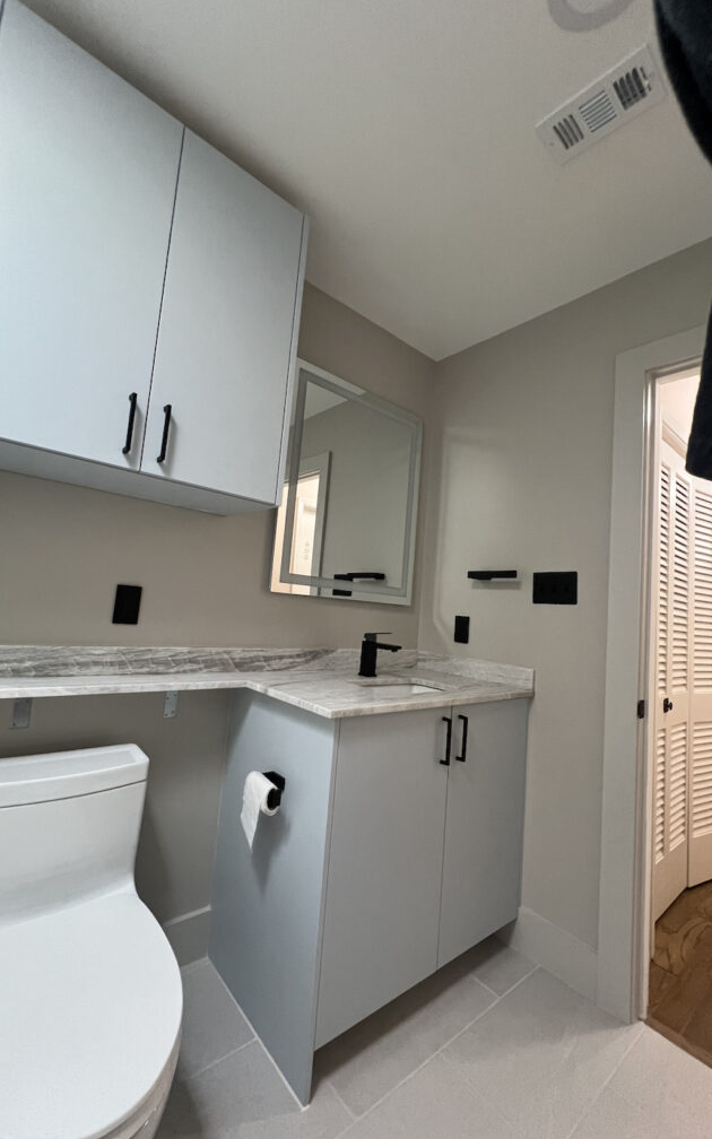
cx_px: 335
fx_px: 435
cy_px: 564
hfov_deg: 78.6
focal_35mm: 14
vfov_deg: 105.3
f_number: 1.8
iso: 320
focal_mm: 1.57
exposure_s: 1/60
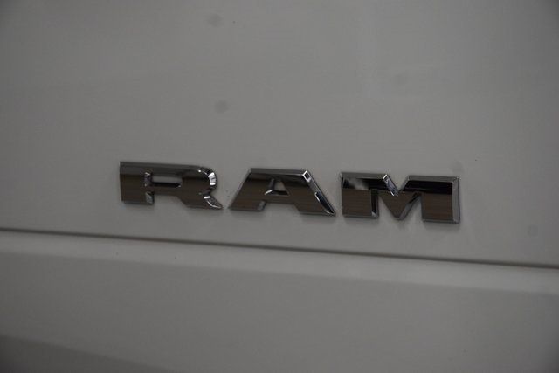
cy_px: 186
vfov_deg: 13.0
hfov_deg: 19.5
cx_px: 280
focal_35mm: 105
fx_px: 1631
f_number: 7.1
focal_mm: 70
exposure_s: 1/125
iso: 1600
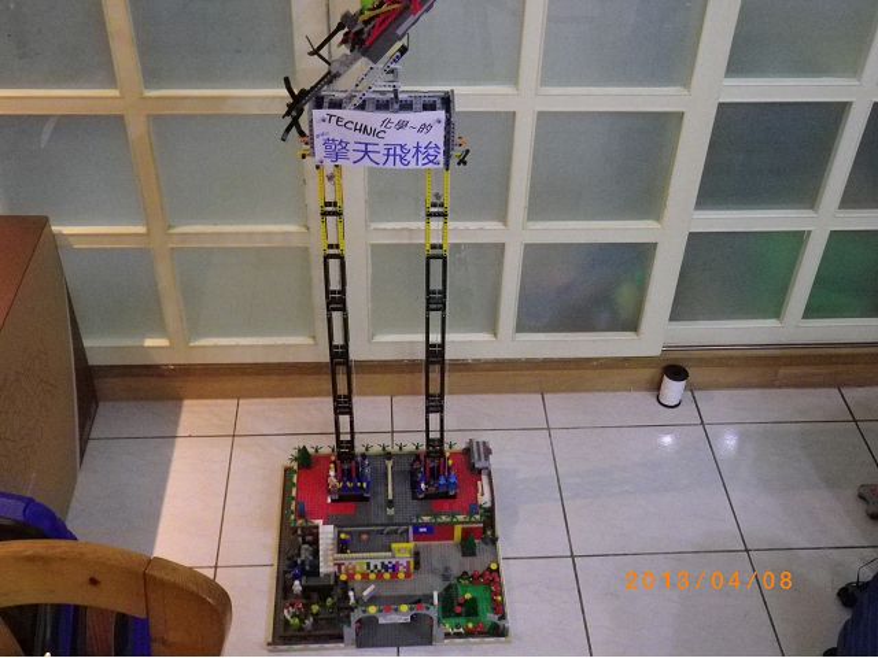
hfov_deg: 45.8
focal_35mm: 41
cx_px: 439
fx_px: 1040
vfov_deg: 35.1
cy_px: 329
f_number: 3.9
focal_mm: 7.3
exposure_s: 1/30
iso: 800
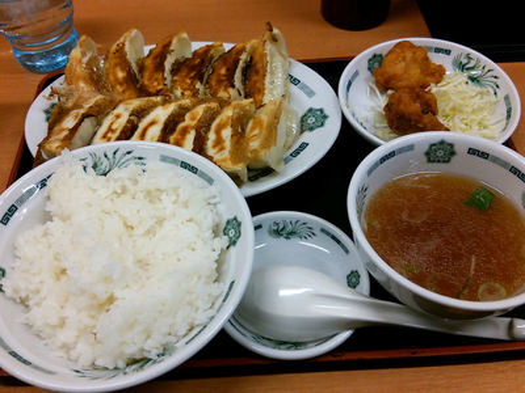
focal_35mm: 30
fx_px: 455
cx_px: 262
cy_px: 196
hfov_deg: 60.0
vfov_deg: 46.8
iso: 64
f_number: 1.94
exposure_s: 1/59
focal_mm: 4.06
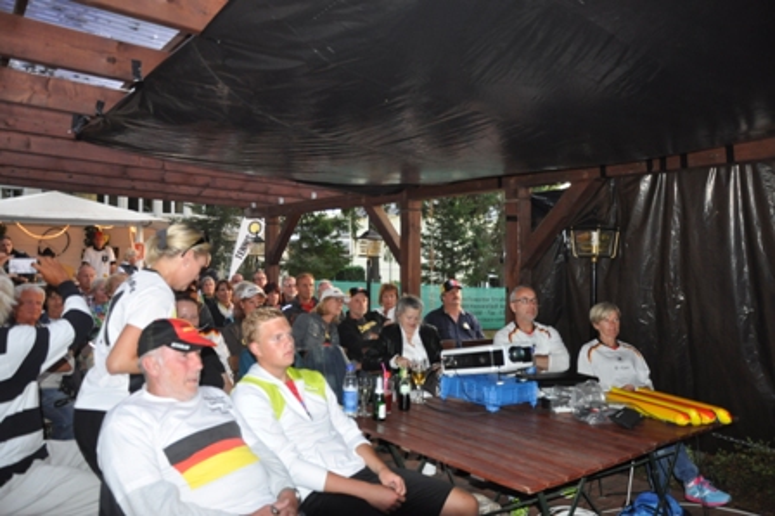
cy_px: 258
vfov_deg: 47.9
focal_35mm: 27
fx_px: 581
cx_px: 388
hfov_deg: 67.4
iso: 800
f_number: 3.5
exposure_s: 1/60
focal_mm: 18
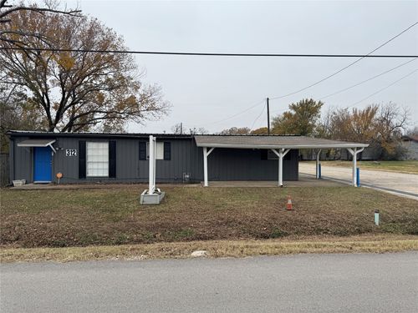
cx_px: 209
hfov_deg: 71.6
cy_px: 156
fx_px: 290
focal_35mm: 24
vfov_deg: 56.8
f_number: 1.78
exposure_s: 1/1597
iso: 80
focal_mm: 6.76
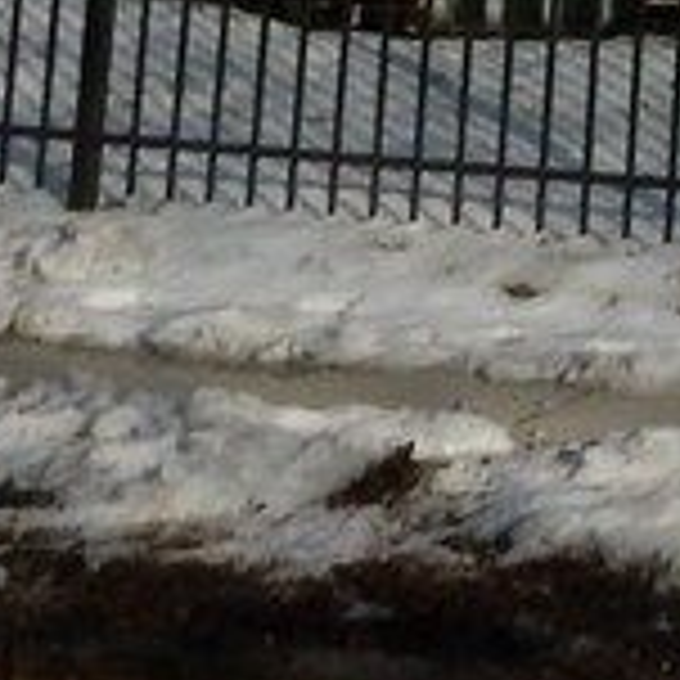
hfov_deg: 9.3
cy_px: -1193
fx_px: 3756
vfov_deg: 8.9
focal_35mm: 169
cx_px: 1594
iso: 125
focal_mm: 4.5
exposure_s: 1/1600
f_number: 4.5
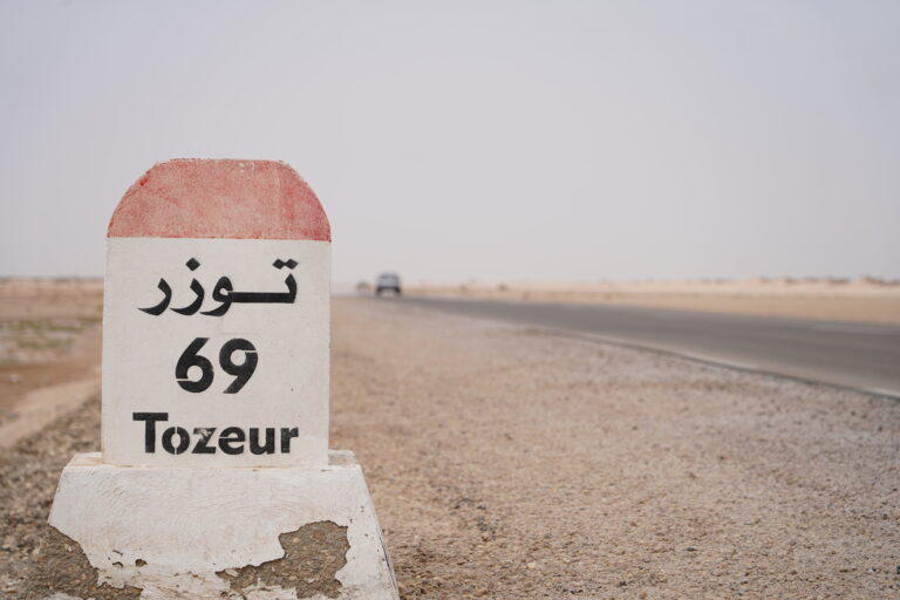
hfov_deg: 23.6
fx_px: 2150
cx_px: 450
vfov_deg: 15.9
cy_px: 300
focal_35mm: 86
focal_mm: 86
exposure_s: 1/1250
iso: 100
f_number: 4.5
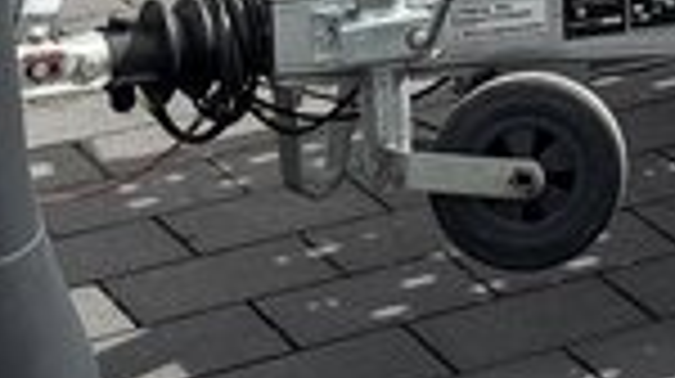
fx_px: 3200
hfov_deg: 11.4
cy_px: -536
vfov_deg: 6.4
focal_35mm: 179
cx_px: 1071
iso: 80
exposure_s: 1/3802
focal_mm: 6.76
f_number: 1.78
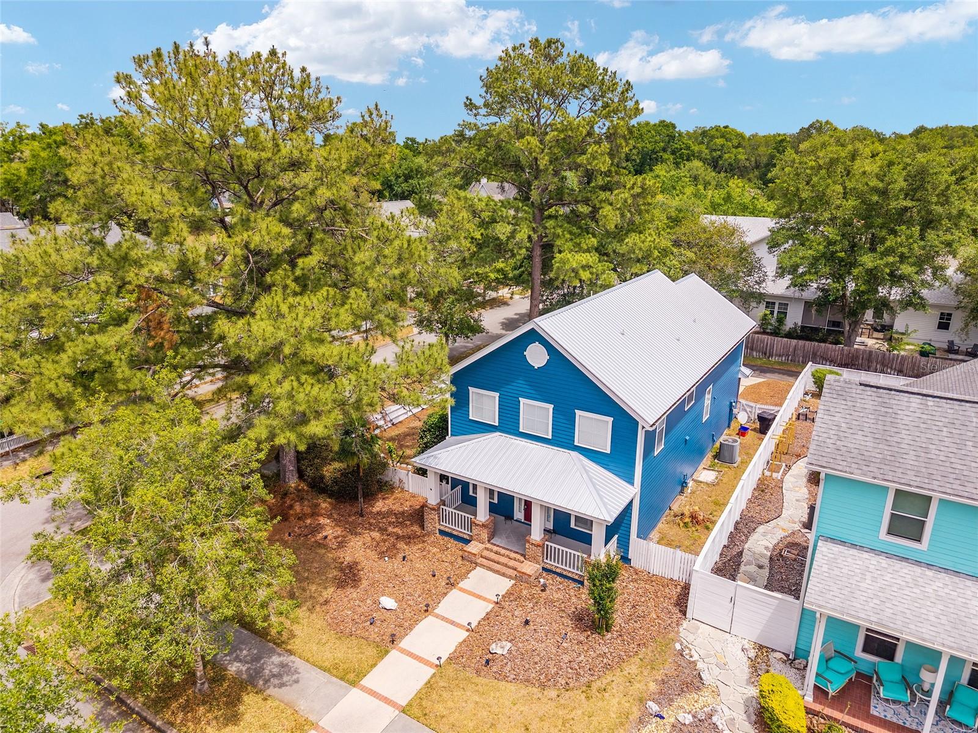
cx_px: 489
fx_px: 678
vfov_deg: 56.8
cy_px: 366
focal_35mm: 24
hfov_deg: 71.6
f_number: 1.8
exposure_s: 1/4000
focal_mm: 8.67
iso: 220
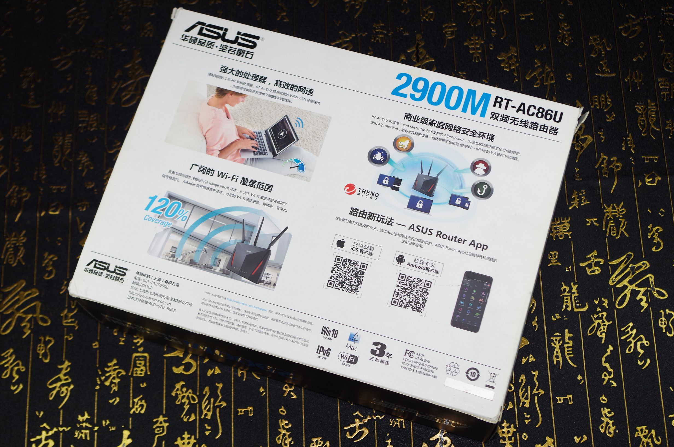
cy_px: 224
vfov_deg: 23.7
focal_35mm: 57
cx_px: 337
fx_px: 1065
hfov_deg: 35.1
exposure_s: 1/180
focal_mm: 37.5
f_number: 5.6
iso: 200
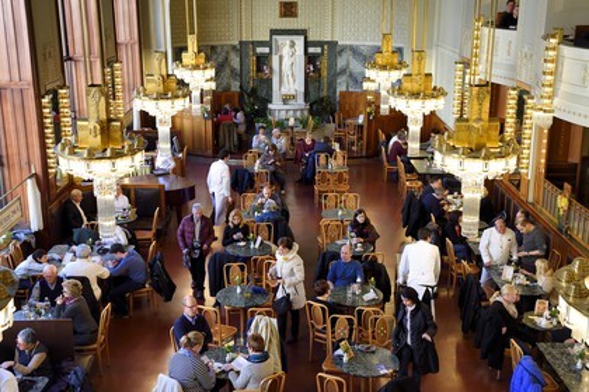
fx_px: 736
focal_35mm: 45
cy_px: 196
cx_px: 294
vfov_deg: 29.9
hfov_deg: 43.6
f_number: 8
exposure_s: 1/60
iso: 1600
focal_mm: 45
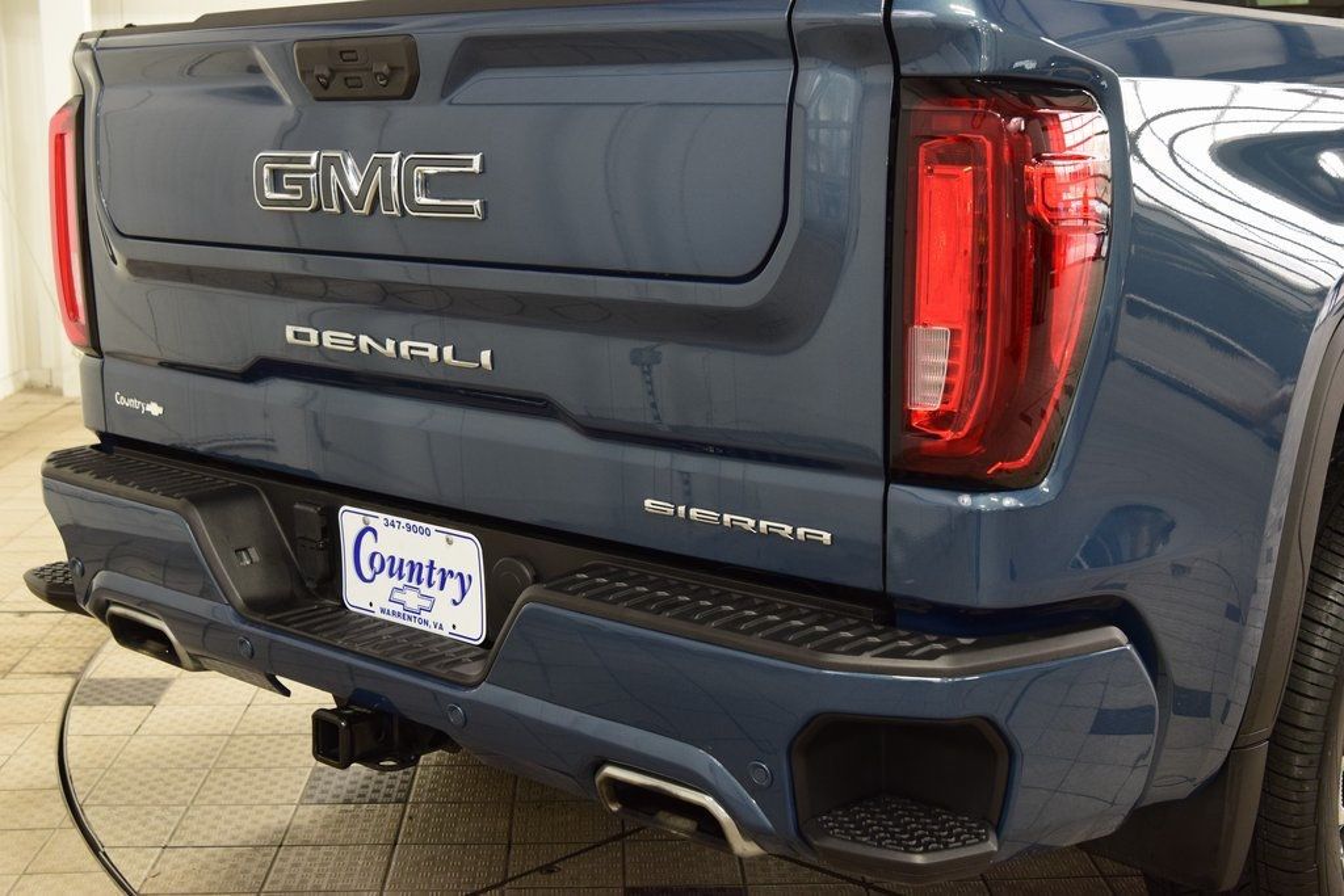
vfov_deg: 26.5
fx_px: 1904
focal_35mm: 51
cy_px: 448
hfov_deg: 38.9
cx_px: 672
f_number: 6.3
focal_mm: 34
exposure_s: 1/15
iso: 900
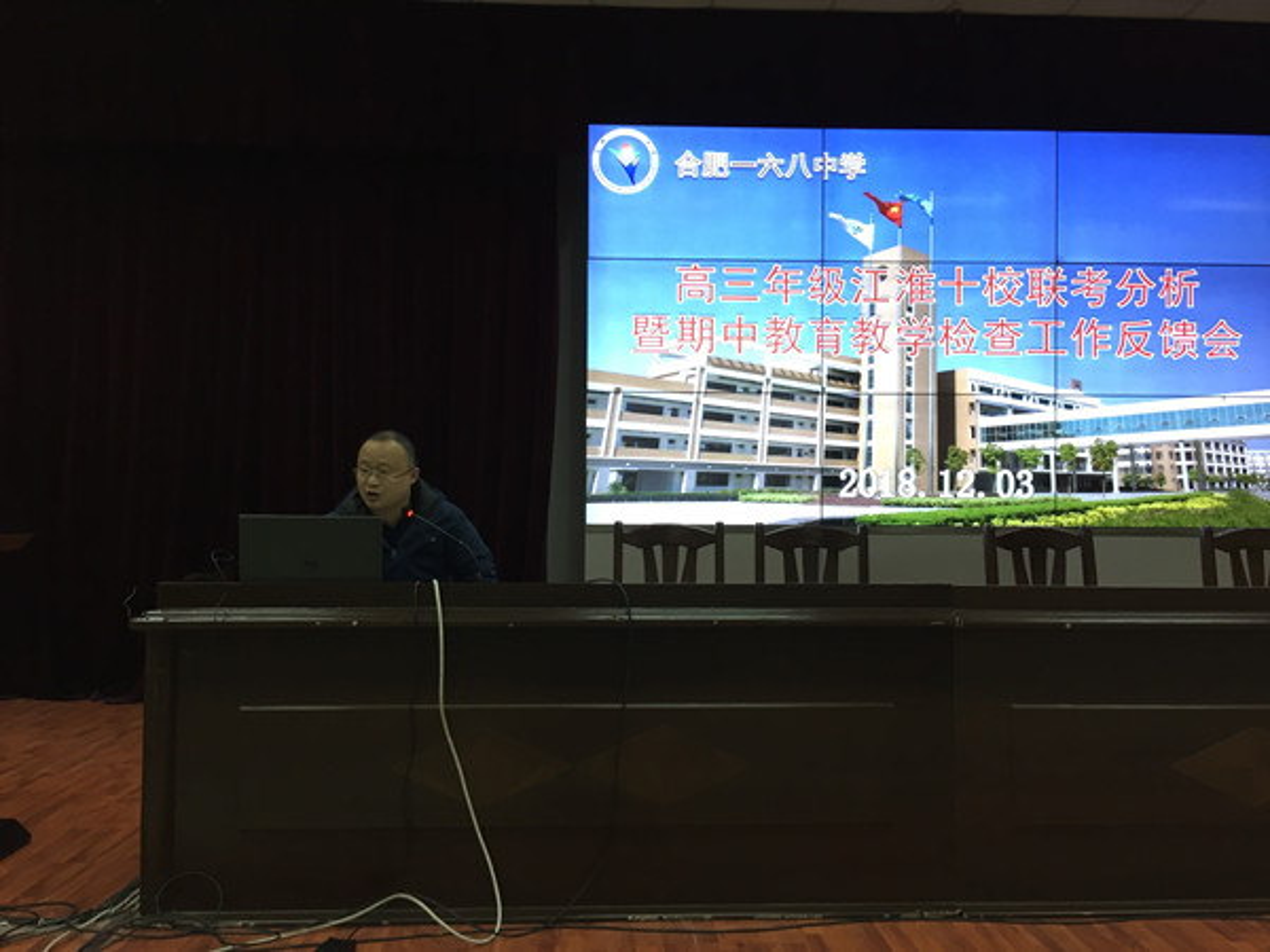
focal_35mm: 29
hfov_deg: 61.7
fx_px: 1064
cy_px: 476
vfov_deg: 48.2
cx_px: 635
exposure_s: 1/33
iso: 80
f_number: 2.2
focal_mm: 4.15
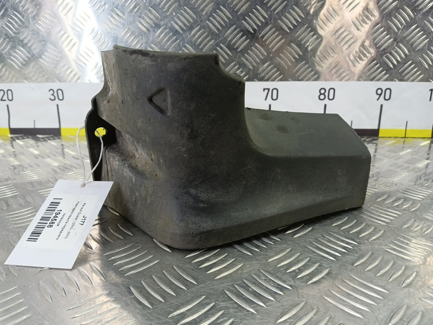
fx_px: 288
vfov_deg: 58.9
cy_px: 162
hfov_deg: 73.9
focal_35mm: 23
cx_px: 216
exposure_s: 1/50
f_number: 1.6
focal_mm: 4.11
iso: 145
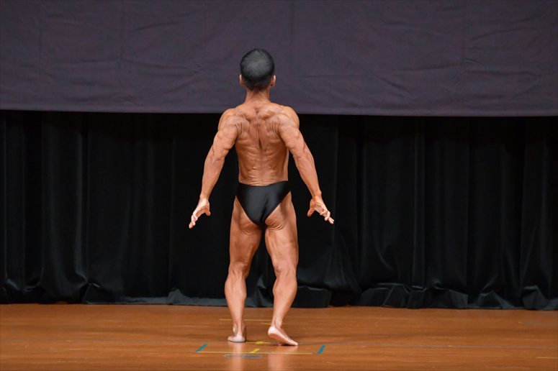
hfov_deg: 6.9
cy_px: 186
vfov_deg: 4.6
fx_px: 4648
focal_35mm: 300
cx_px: 279
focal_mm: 200
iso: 5000
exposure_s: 1/400
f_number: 5.6
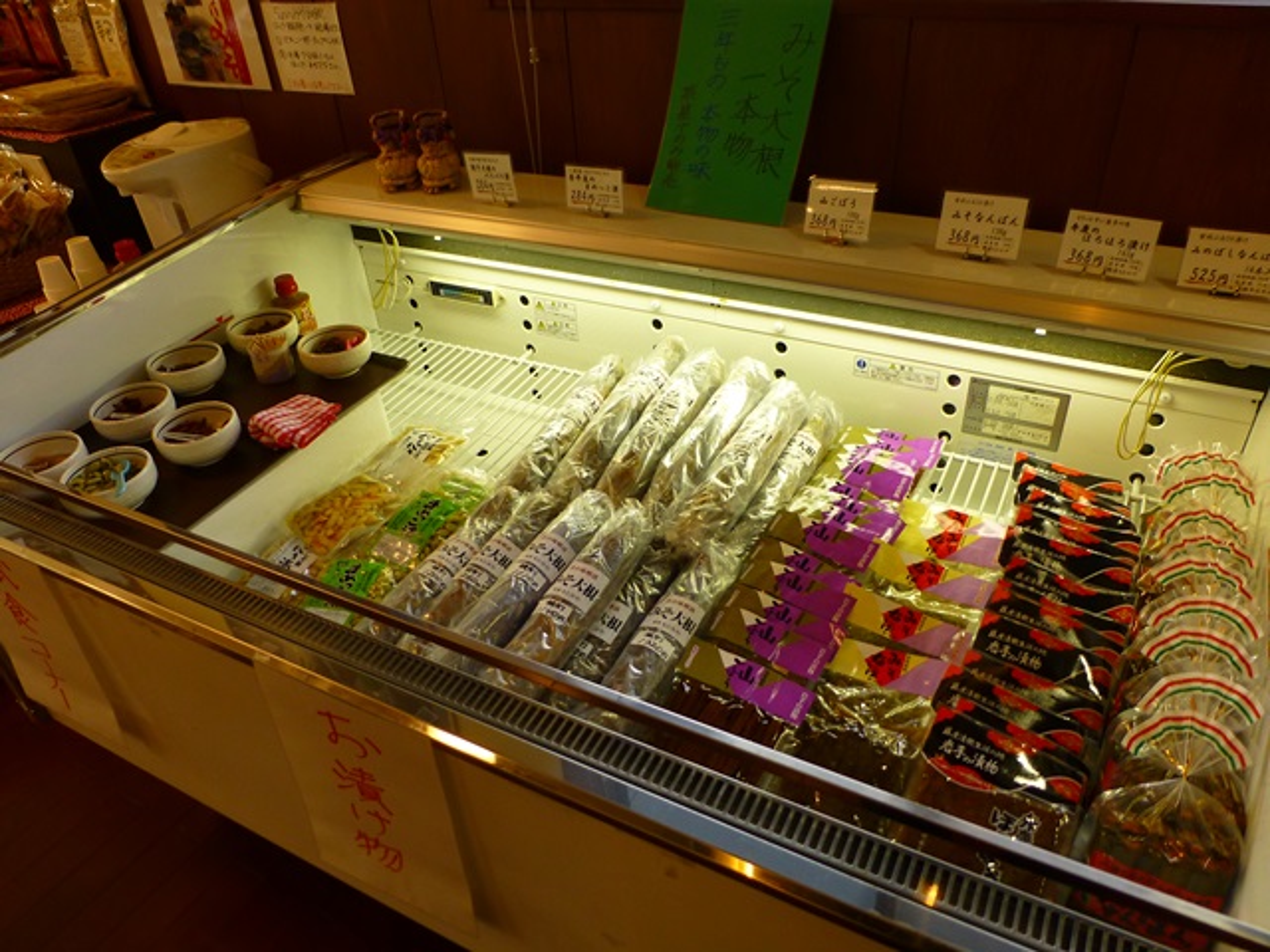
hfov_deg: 71.6
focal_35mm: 24
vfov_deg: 56.8
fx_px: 881
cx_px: 635
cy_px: 476
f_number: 3.3
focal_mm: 4.3
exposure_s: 1/60
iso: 160
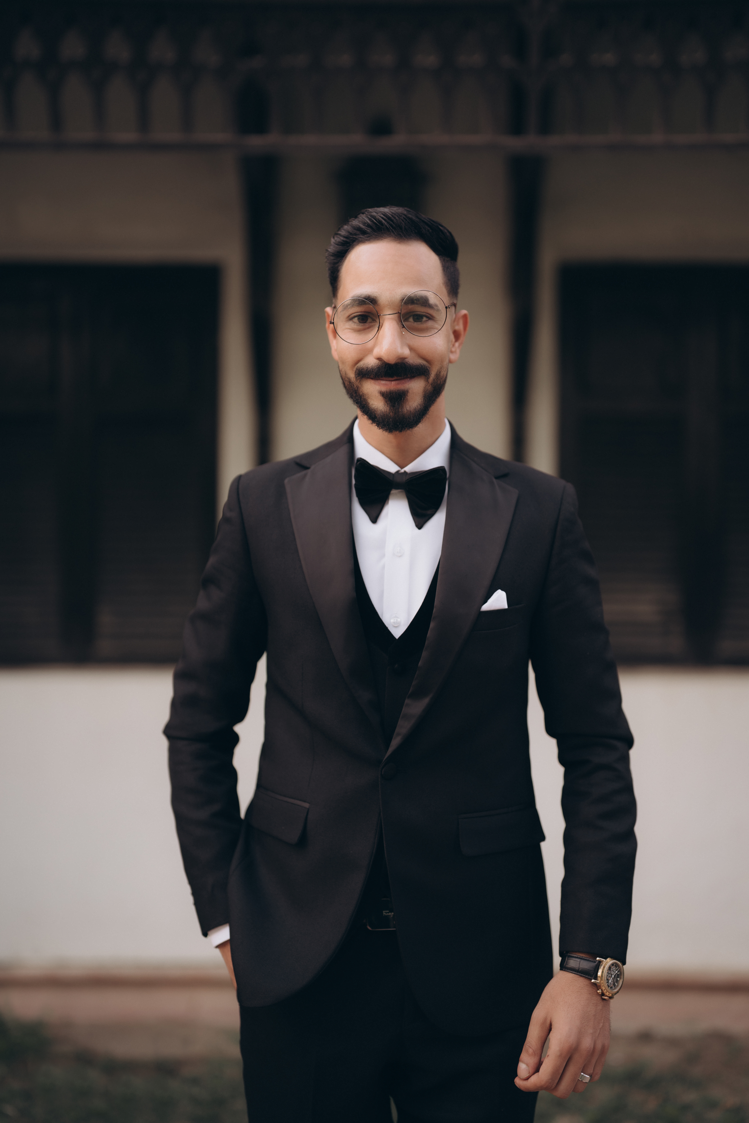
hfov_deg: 27.0
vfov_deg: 39.6
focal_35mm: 50
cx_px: 374
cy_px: 562
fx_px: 1560
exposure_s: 1/400
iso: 100
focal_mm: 50
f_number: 1.4
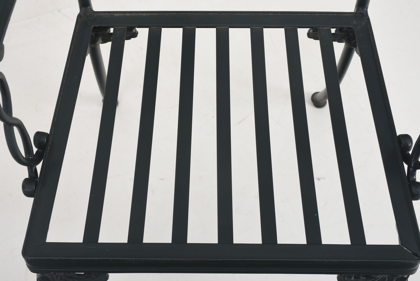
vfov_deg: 19.0
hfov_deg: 28.1
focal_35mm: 72
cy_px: 140
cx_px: 210
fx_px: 841
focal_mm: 48
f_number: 9
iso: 200
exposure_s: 1/160
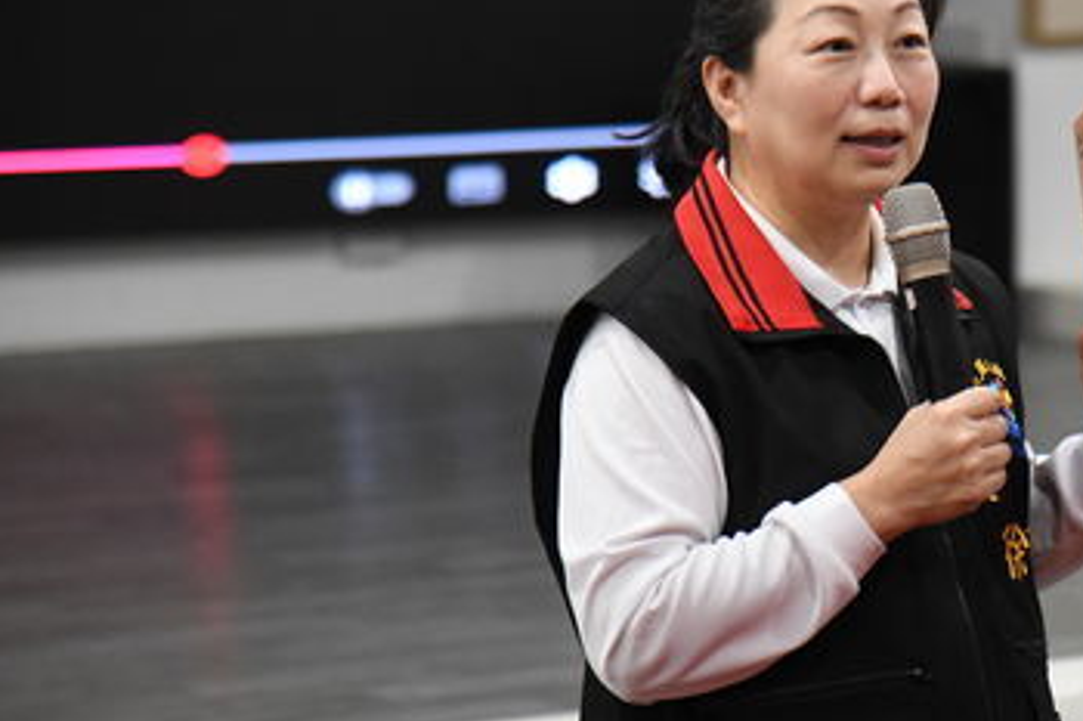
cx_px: 845
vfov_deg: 6.7
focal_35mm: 206
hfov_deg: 10.0
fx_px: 6194
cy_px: 384
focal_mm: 120
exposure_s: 1/320
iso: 5000
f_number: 4
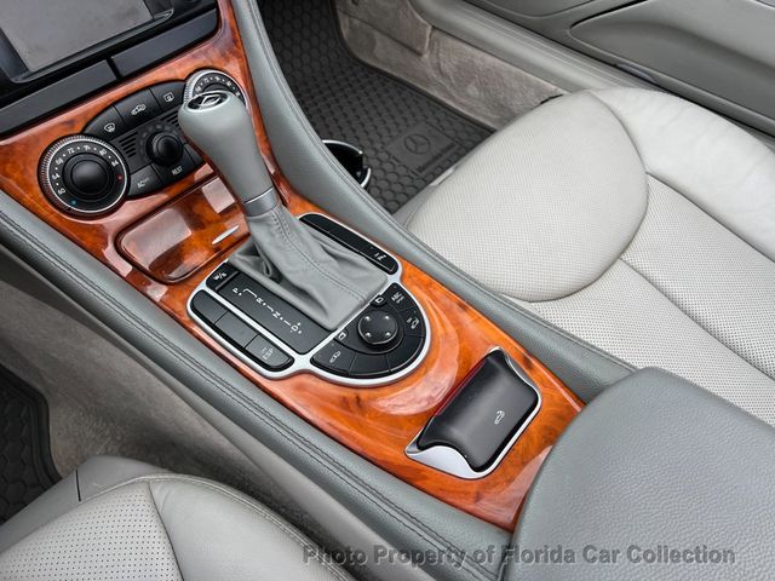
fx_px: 582
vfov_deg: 53.1
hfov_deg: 67.3
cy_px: 290
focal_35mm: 26
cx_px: 388
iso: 50
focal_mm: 5.7
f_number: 1.5
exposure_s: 1/957
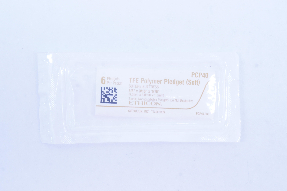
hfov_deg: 31.2
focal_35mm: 64
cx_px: 144
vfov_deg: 21.0
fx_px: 514
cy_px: 96
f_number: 13
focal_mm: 43
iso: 400
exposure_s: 1/13
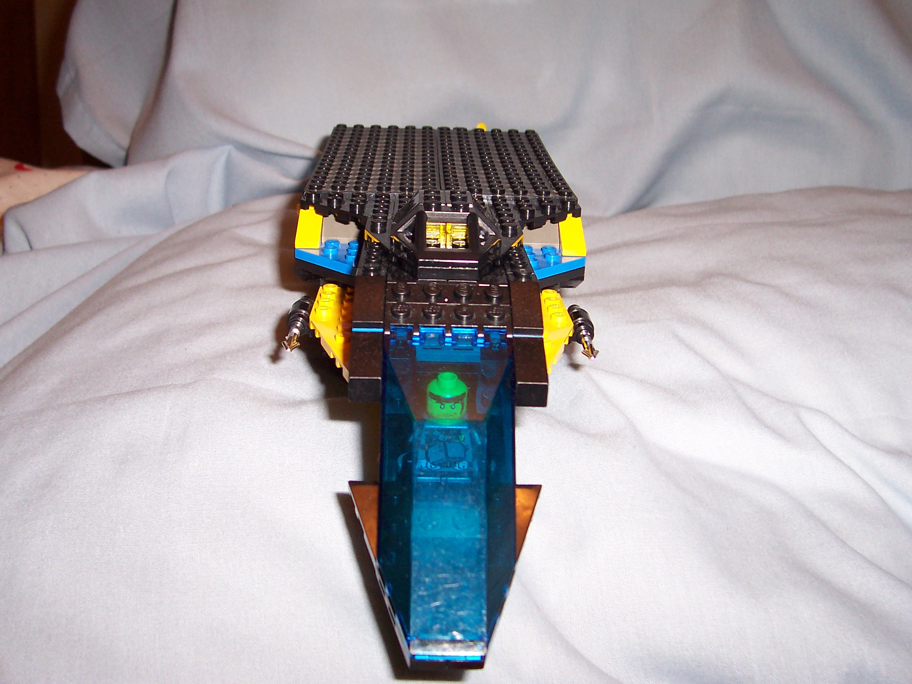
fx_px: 975
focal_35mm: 37
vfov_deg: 38.7
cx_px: 456
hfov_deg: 50.1
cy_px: 342
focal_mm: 5.6
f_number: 2.8
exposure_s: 1/60
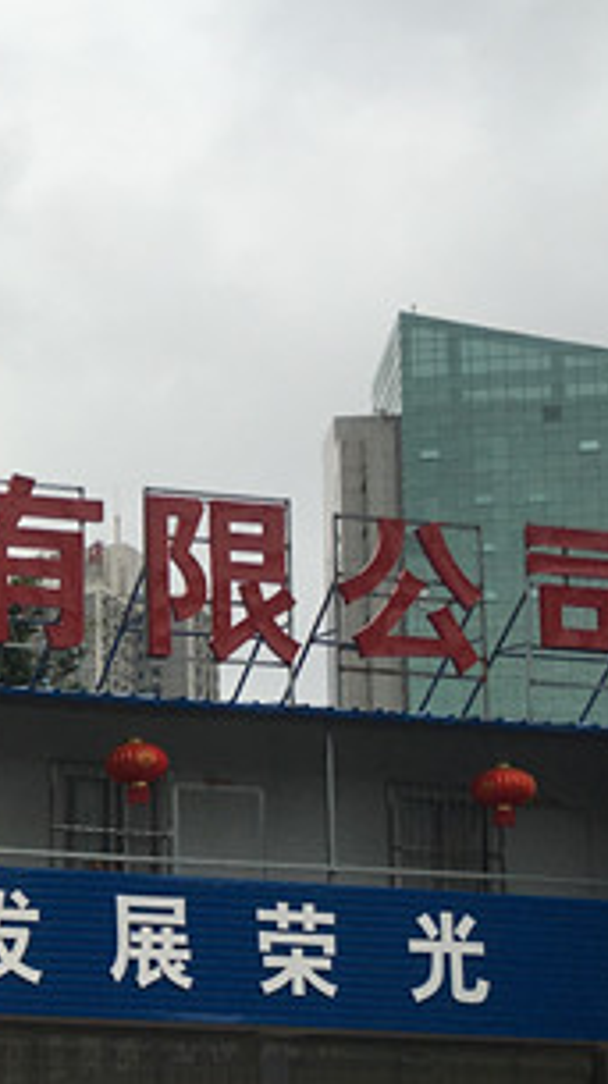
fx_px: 2385
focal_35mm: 83
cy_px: 796
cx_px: -452
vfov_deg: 25.4
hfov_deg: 13.2
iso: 25
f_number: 2.2
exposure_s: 1/569
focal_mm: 4.15
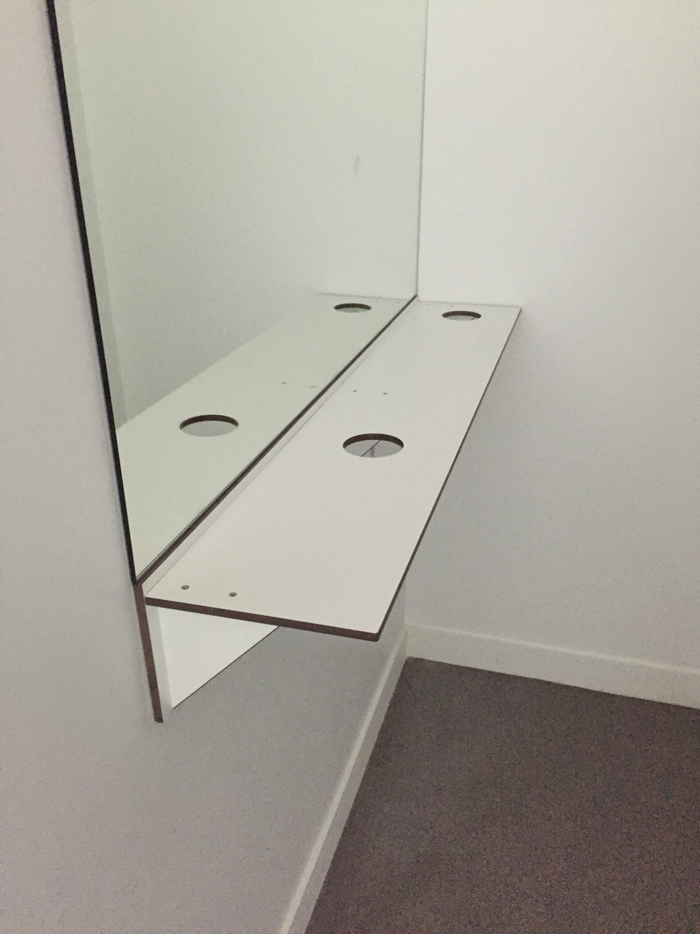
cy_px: 467
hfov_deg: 48.2
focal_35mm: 29
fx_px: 782
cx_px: 350
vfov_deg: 61.7
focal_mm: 4.15
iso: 400
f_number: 2.2
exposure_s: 1/17
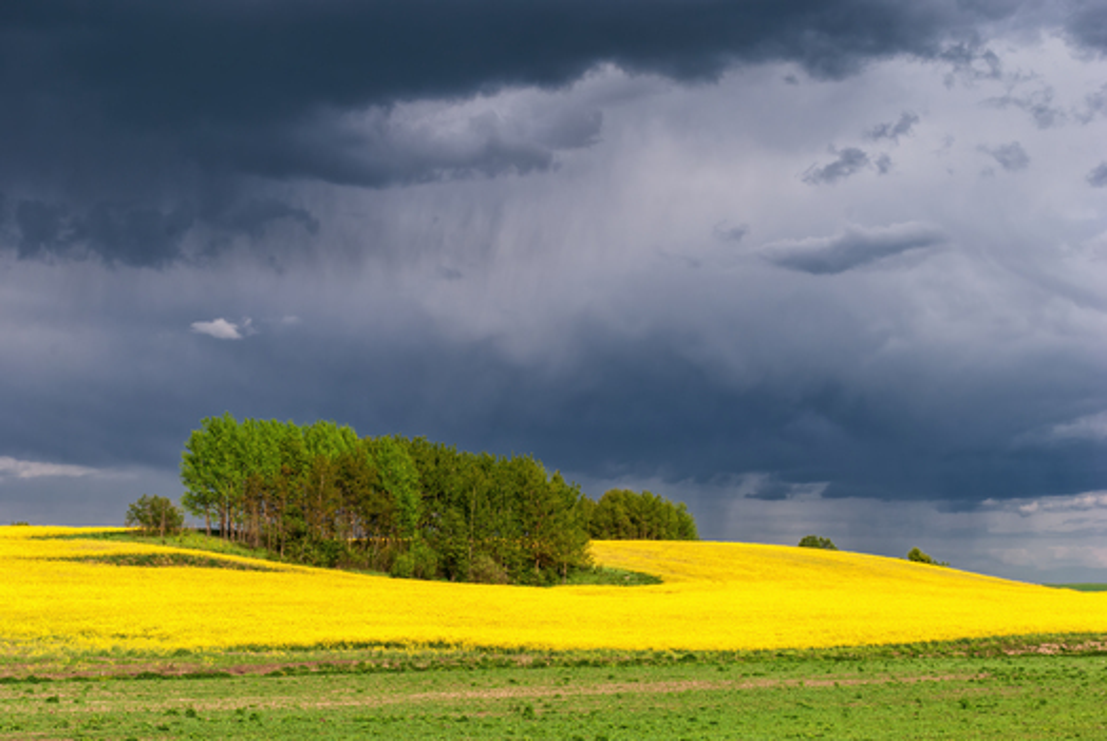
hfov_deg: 37.8
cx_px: 554
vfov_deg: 25.8
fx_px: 1617
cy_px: 370
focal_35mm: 52
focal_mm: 35
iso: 100
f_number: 9
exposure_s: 1/200
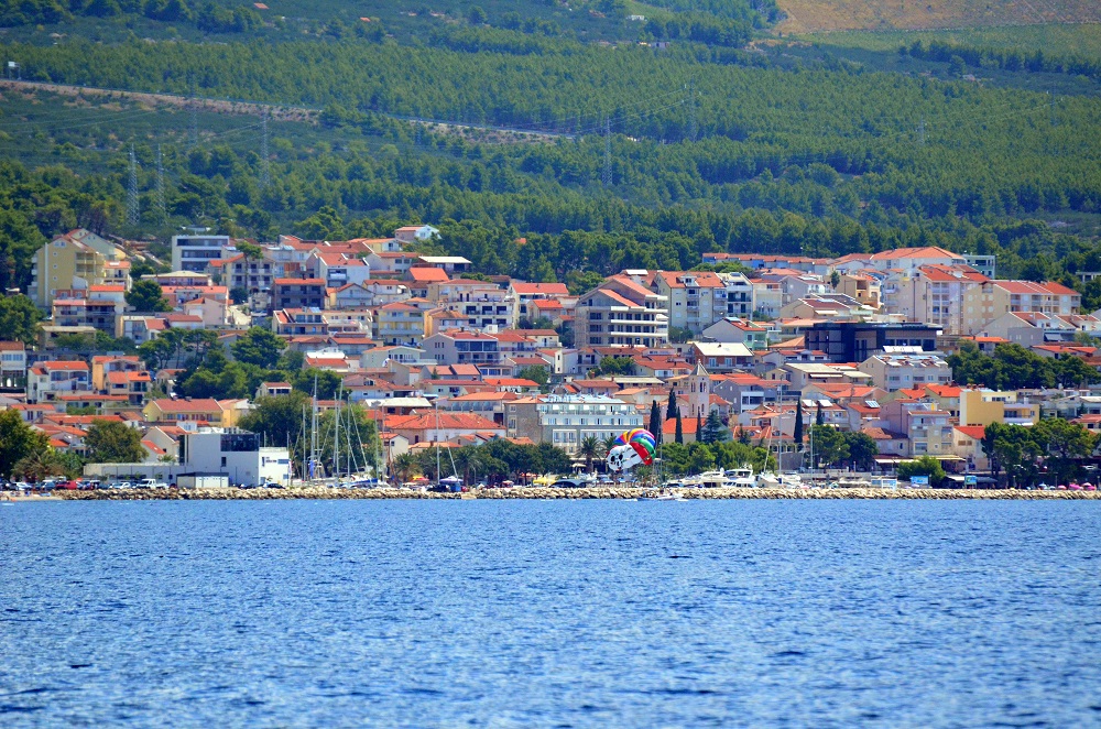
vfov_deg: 3.5
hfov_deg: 5.3
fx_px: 11901
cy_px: 364
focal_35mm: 390
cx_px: 550
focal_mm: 260
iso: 1800
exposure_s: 1/8000
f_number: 5.6
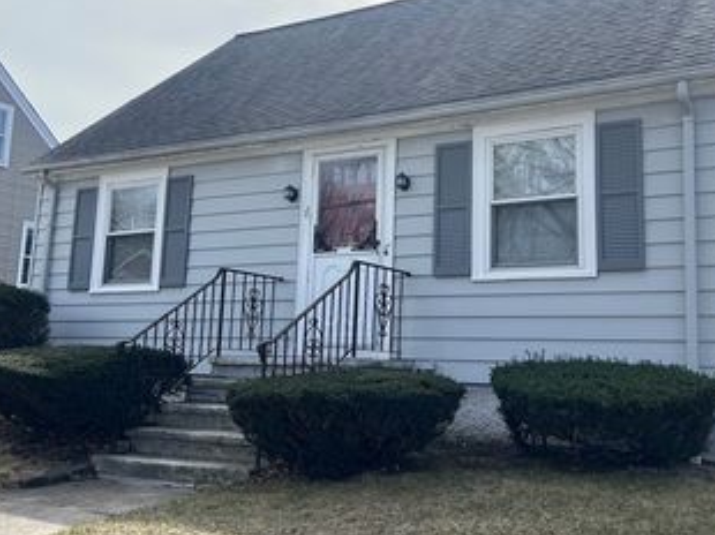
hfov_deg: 44.7
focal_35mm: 42
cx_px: 404
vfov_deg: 34.1
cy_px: 202
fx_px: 867
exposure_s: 1/2299
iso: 50
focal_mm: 5.7
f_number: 1.5
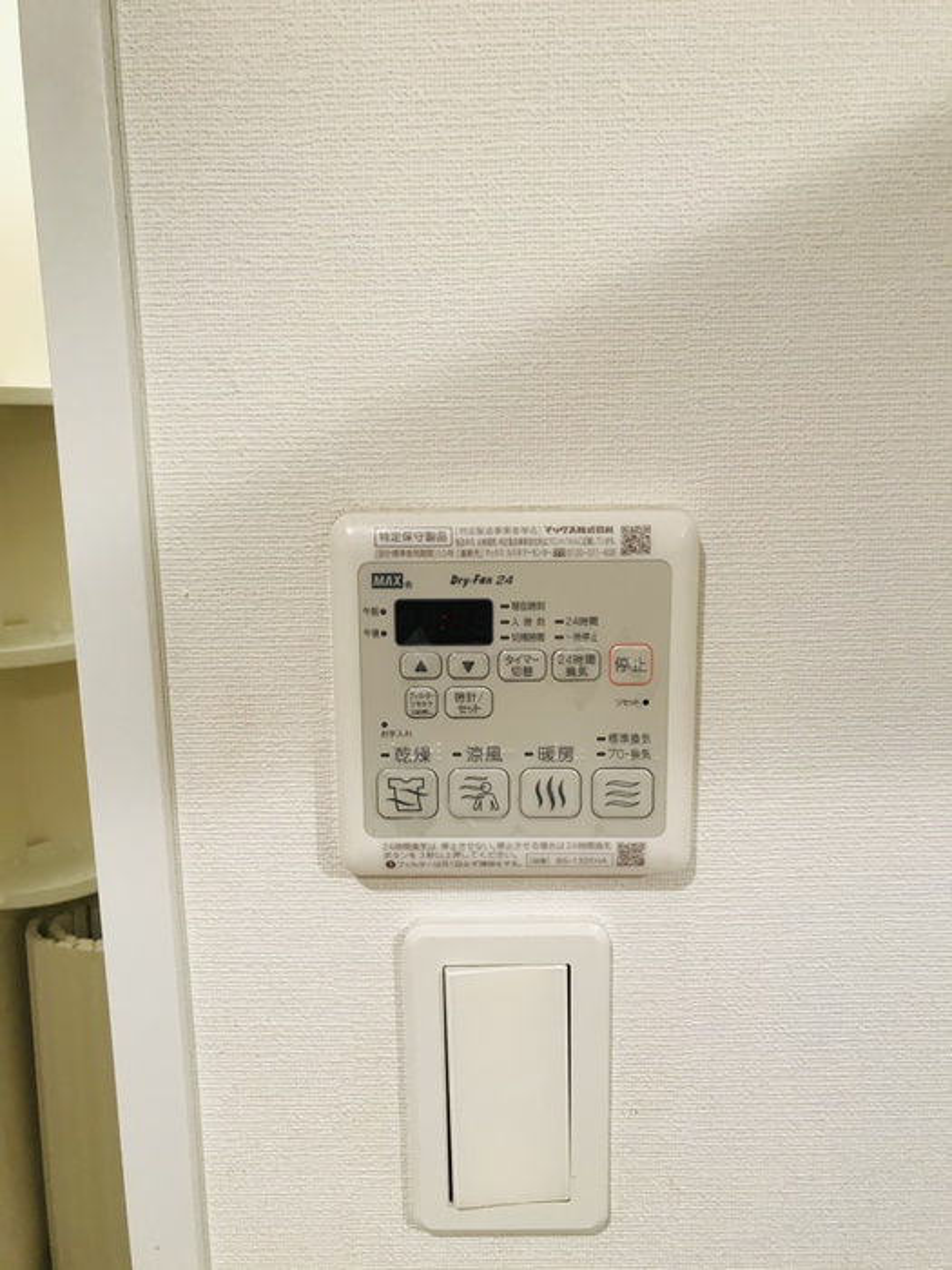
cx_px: 476
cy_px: 635
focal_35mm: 28
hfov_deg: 49.7
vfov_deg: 63.4
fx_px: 1027
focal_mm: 3.99
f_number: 1.8
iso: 40
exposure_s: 1/33
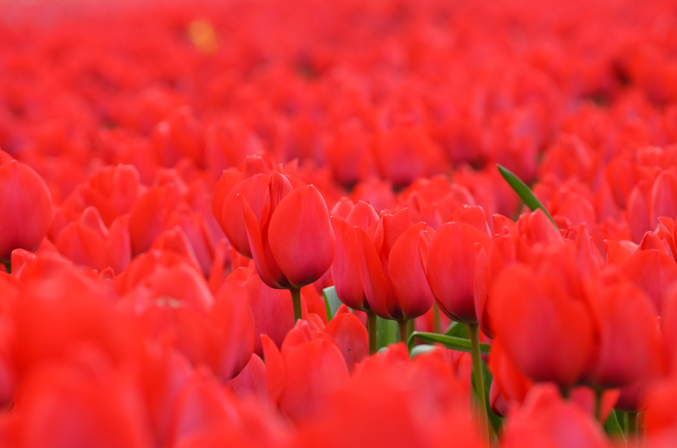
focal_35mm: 210
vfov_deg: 6.5
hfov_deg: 9.8
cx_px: 338
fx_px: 3941
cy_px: 224
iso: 200
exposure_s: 1/750
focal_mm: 140
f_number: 6.7
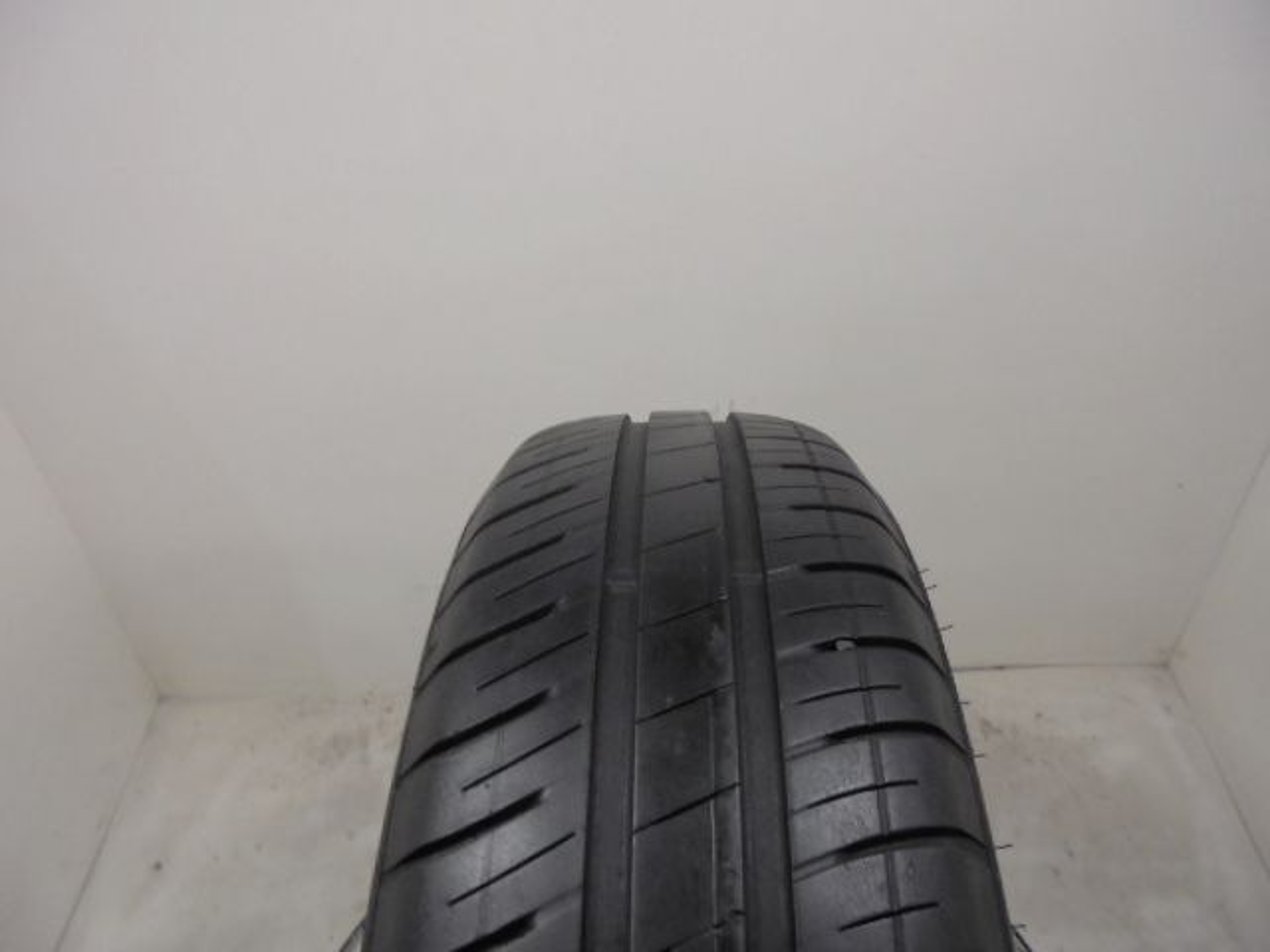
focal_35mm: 26
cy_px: 476
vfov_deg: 53.1
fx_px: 954
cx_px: 635
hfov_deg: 67.3
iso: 100
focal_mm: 4.6
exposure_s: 1/30
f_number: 3.5
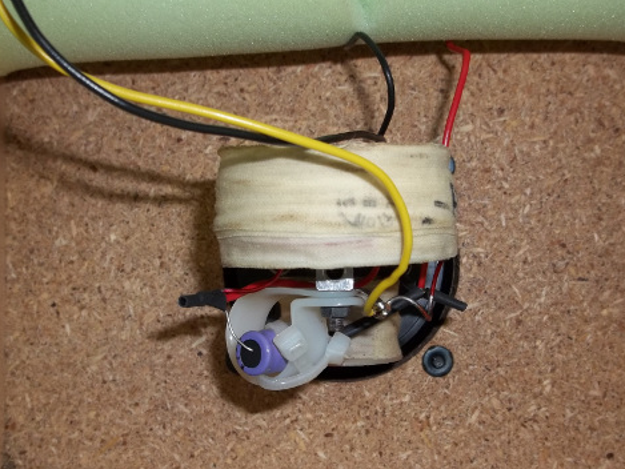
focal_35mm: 45
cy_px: 242
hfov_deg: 42.1
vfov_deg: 32.2
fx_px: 813
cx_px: 329
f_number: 3.3
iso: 64
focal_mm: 5.9
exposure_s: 1/30
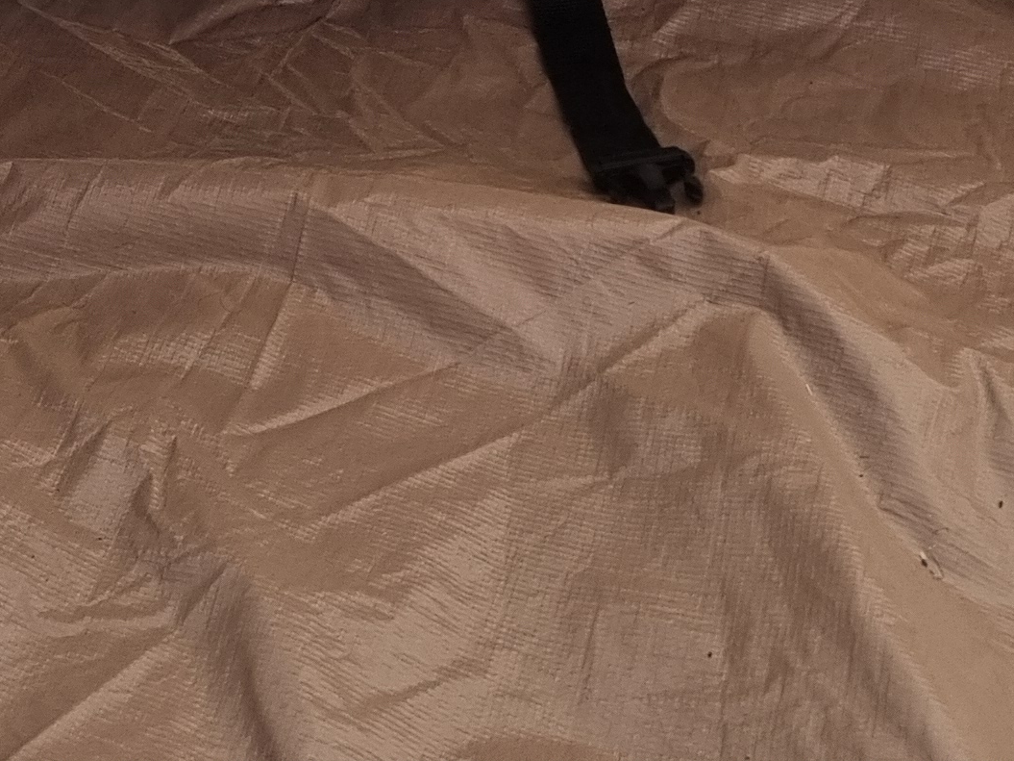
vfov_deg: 14.1
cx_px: 410
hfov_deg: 21.5
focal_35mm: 91
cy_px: -679
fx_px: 2665
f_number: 1.8
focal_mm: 6.7
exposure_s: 1/100
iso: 50
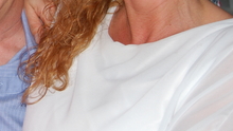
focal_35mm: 172
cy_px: -6
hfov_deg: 12.3
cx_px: -11
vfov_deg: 7.0
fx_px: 1063
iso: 200
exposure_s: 1/60
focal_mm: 40
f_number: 5
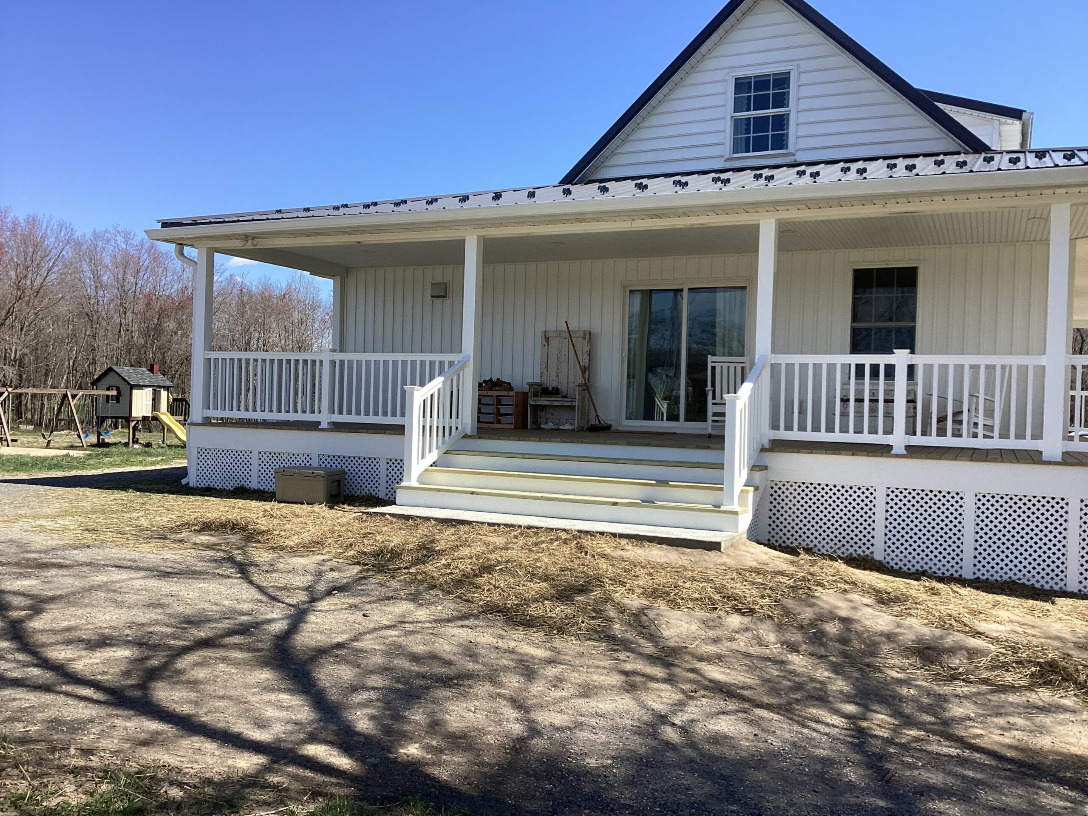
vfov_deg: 45.4
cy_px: 408
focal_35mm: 31
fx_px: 974
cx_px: 544
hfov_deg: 58.4
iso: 25
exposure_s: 1/1018
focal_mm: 3.3
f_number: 2.4
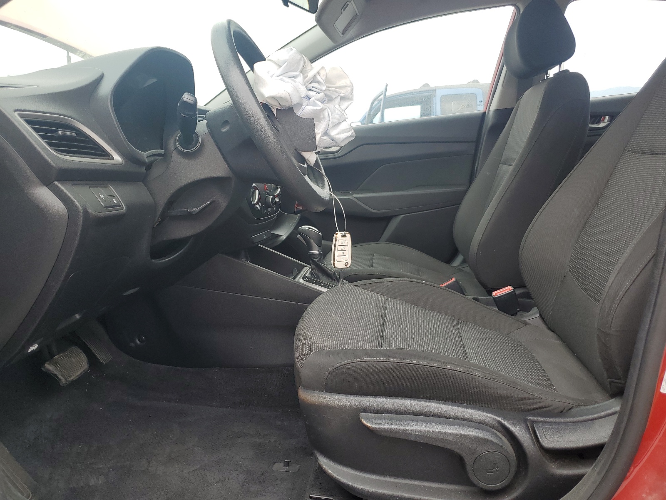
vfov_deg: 53.1
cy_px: 250
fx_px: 500
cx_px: 333
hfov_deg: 67.3
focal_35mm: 26
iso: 50
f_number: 1.5
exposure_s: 1/500
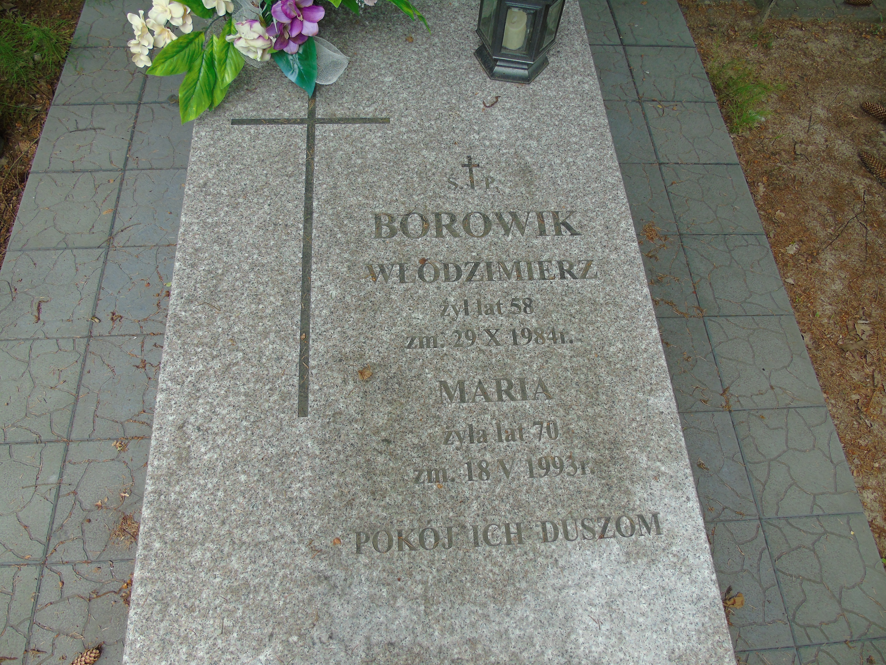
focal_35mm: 25
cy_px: 332
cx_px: 443
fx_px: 640
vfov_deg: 54.9
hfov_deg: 69.4
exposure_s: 1/125
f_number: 3.4
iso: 80
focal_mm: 4.4
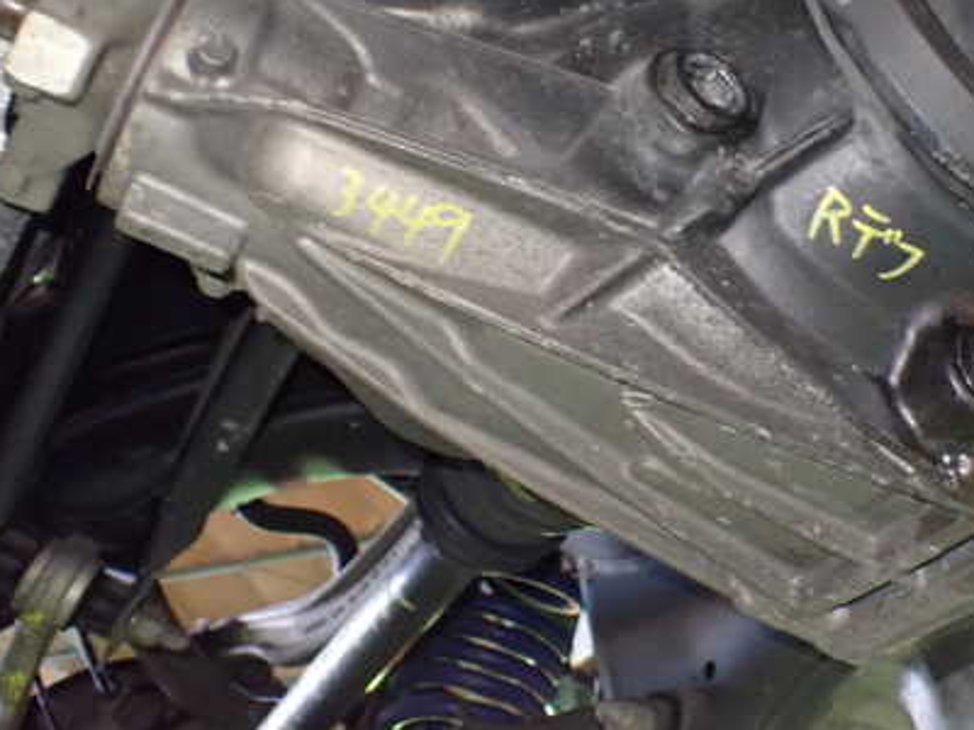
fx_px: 1266
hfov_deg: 41.7
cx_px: 628
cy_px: 270
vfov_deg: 32.0
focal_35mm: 45
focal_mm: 5.4
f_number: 2.3
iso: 1250
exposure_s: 1/30
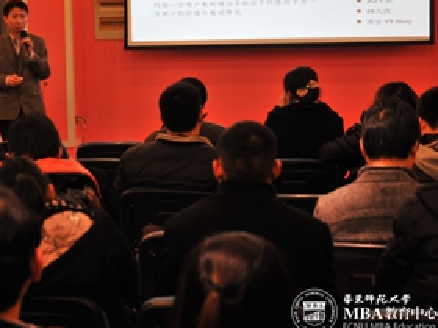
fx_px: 1291
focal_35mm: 102
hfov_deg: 19.2
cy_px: 113
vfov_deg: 14.5
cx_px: 131
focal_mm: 44
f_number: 4.2
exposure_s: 1/30
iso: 400
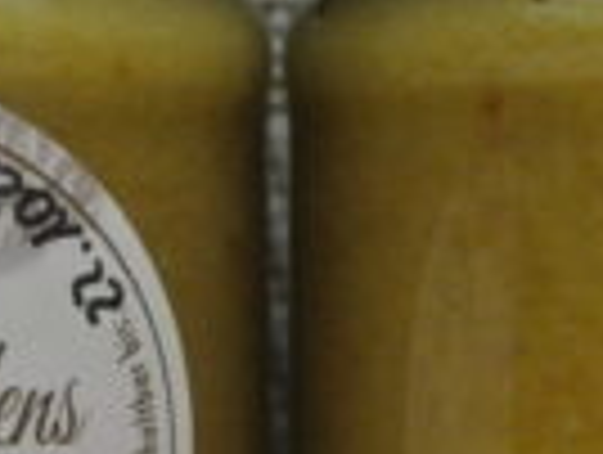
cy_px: 288
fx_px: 4590
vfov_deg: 5.7
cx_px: 270
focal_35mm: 263
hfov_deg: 7.5
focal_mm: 22.7
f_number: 5
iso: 800
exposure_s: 1/25
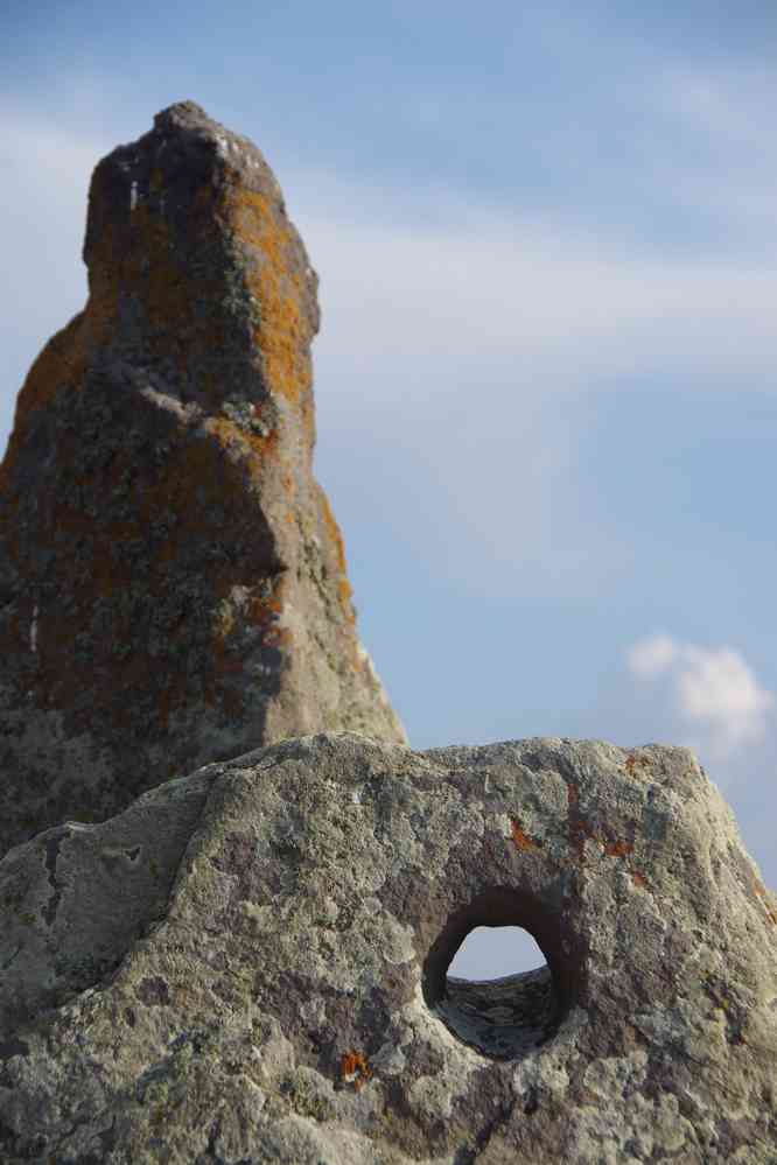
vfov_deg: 14.8
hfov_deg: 9.9
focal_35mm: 139
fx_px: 4500
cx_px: 388
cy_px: 582
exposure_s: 1/125
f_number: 8
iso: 200
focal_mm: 92.5
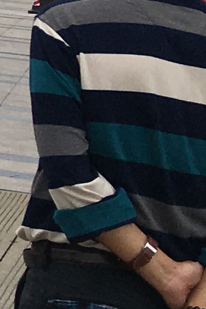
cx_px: -717
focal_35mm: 227
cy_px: -165
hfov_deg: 5.1
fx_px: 1950
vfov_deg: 8.8
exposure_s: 1/625
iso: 25
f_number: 2.2
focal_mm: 4.15
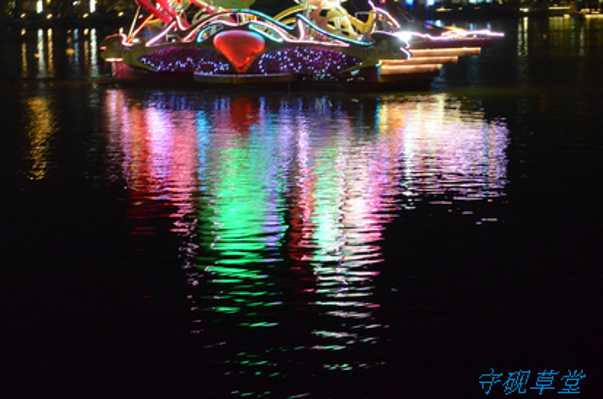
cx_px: 117
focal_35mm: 89
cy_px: 102
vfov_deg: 15.2
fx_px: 1485
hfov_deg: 22.6
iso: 3200
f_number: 8
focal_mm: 35
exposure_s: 1/8
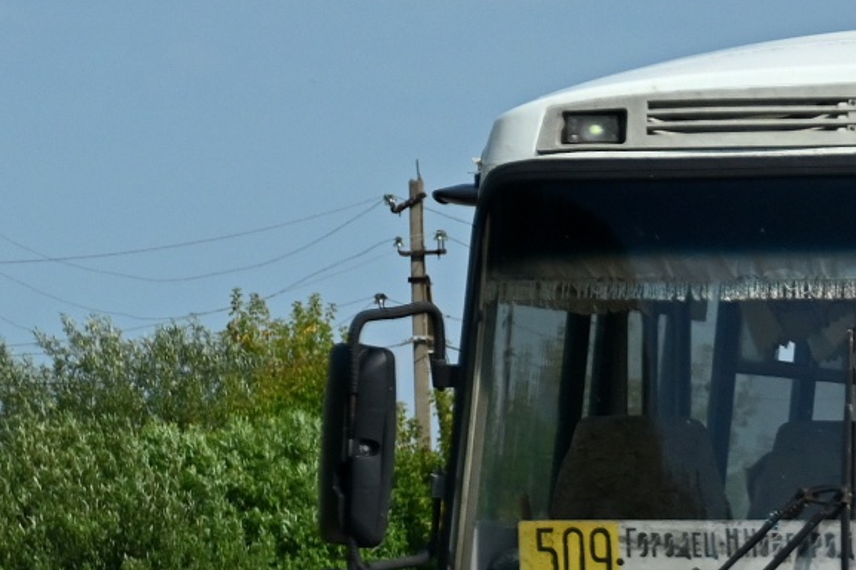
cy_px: 674
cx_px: 1053
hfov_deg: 5.9
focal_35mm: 346
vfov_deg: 4.0
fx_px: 8222
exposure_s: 1/2500
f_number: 5.6
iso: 400
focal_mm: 89
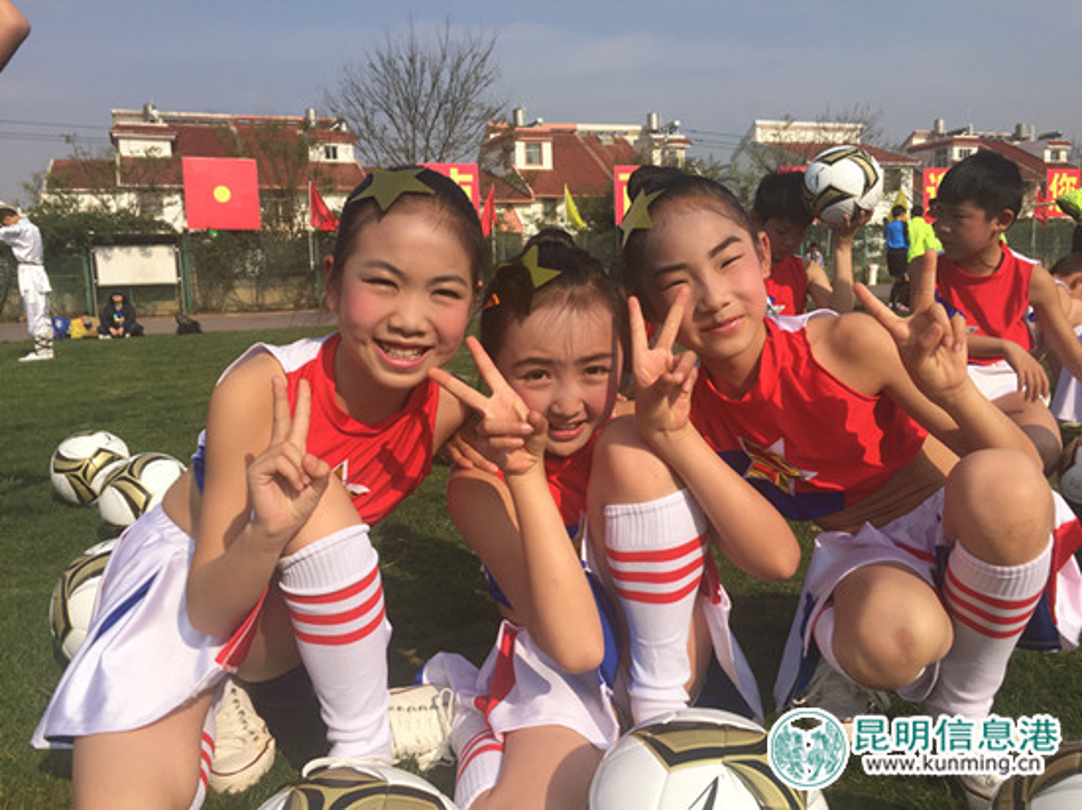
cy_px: 405
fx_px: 906
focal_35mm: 29
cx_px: 541
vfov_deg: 48.2
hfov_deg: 61.7
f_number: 2.2
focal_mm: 4.15
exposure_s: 1/2083
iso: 32
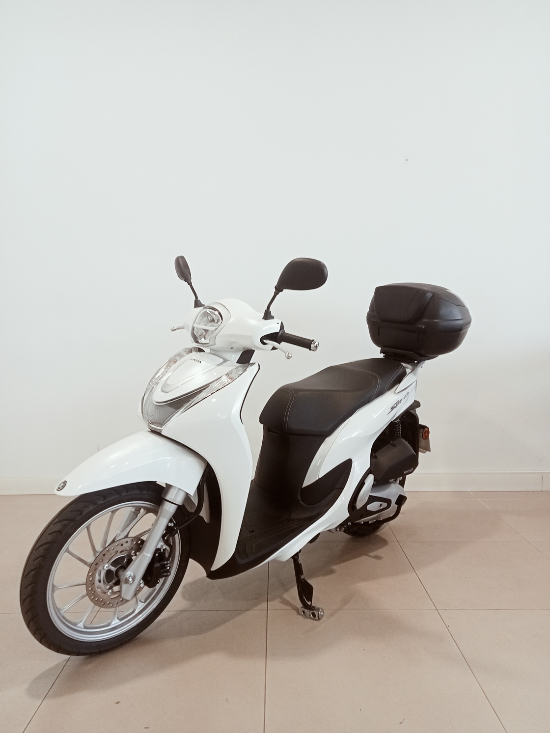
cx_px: 275
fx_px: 593
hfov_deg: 49.8
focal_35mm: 28
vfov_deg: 63.4
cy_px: 366
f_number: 2.2
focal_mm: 3.46
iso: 139
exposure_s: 1/33.3
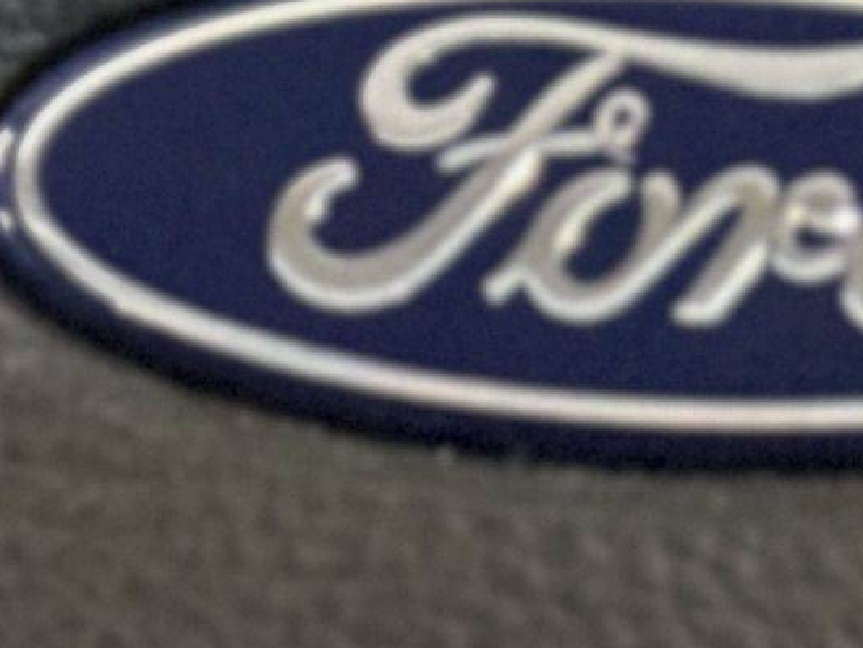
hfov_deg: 5.1
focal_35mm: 363
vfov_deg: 4.1
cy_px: 935
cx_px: -2001
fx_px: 9052
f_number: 1.78
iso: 800
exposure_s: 1/28
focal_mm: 6.86
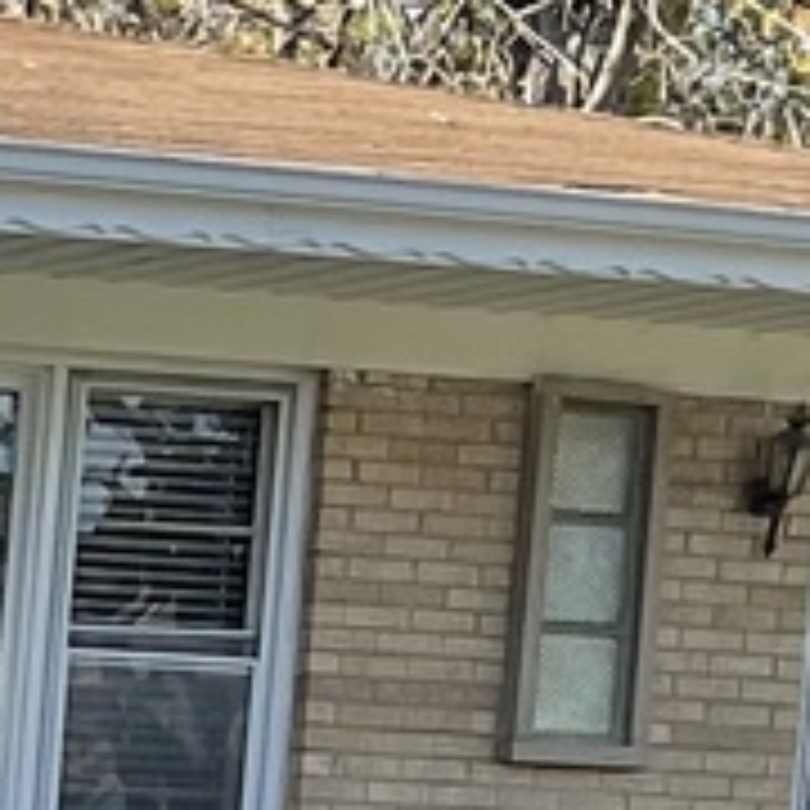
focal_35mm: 205
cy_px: 1413
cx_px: -1251
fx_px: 5427
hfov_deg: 7.8
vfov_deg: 8.3
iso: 16
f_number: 1.8
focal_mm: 3
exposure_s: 1/792
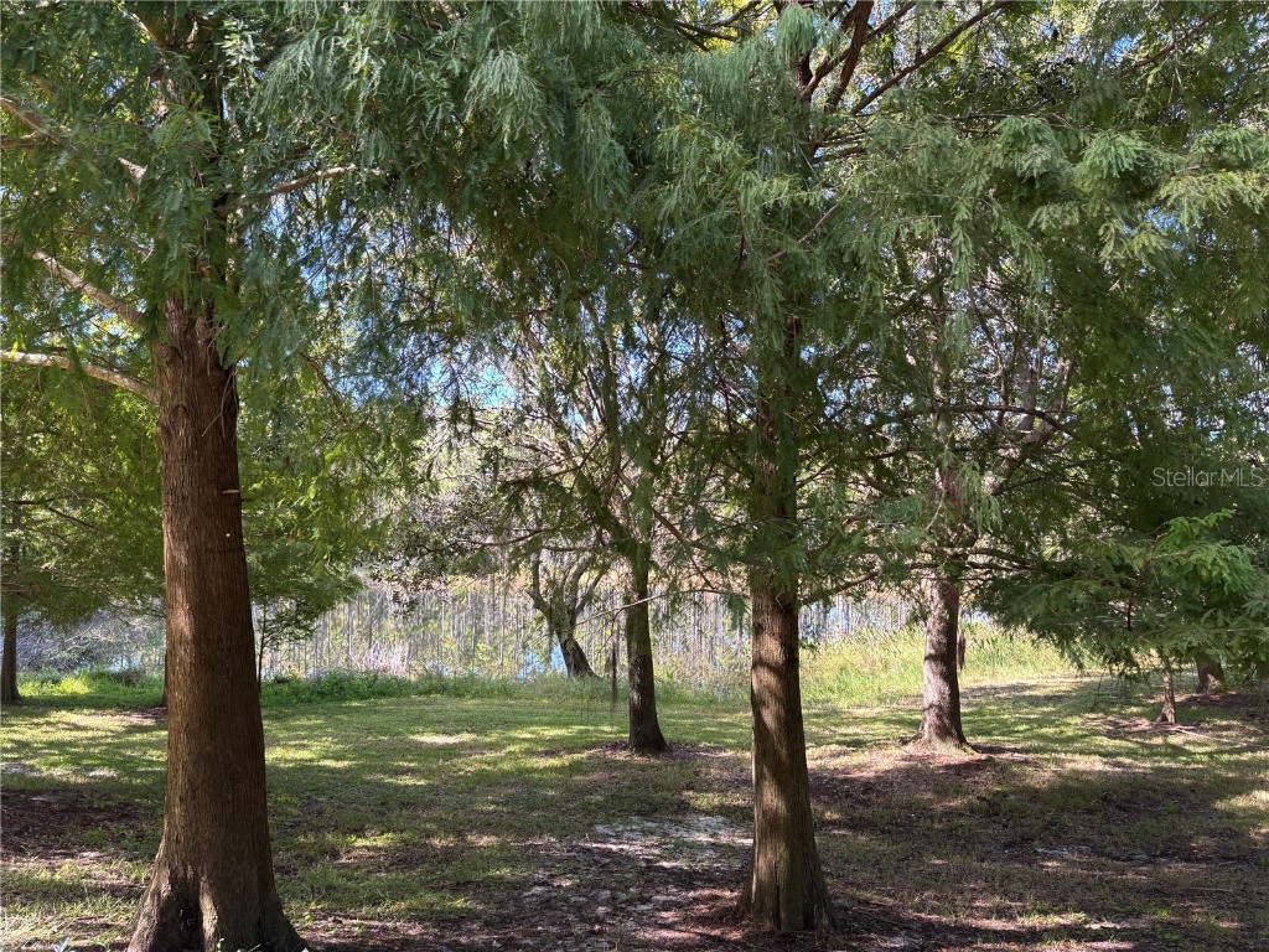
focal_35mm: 26
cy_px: 476
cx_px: 634
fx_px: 953
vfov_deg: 53.1
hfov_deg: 67.3
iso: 40
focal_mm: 5.96
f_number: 1.6
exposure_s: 1/145
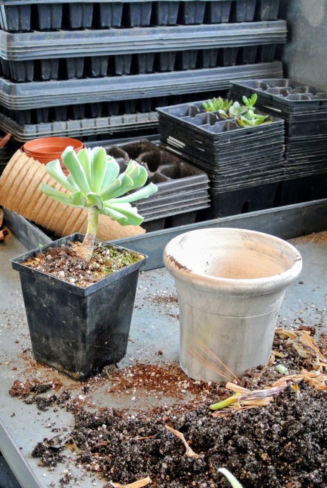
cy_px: 244
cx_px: 164
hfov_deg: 25.1
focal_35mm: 54
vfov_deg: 36.8
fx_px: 733
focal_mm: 20.3
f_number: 5
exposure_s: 1/30
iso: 800
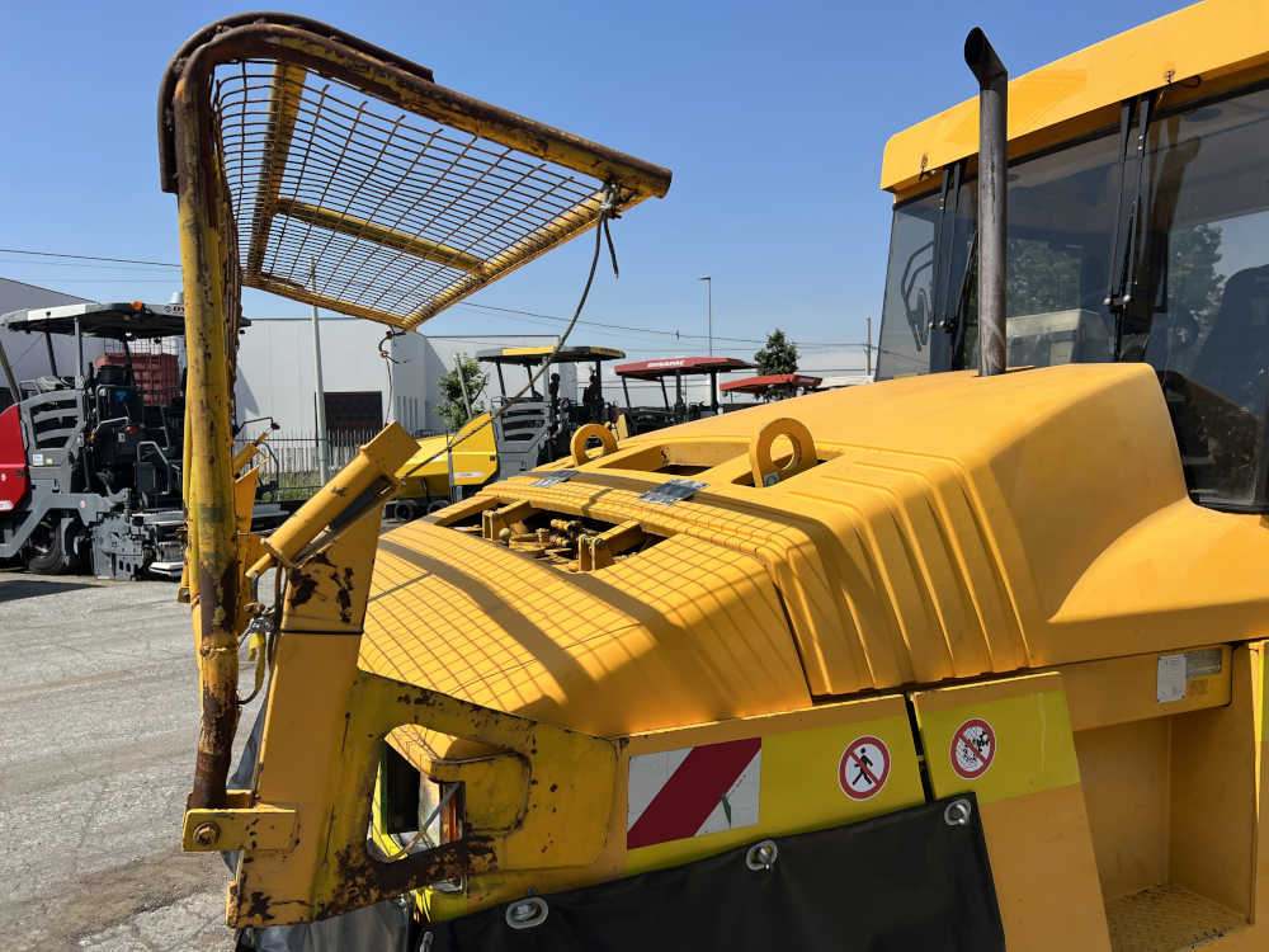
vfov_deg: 53.1
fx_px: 953
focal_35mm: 26
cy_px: 476
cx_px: 634
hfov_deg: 67.3
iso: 50
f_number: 1.5
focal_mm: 5.7
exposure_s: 1/5587
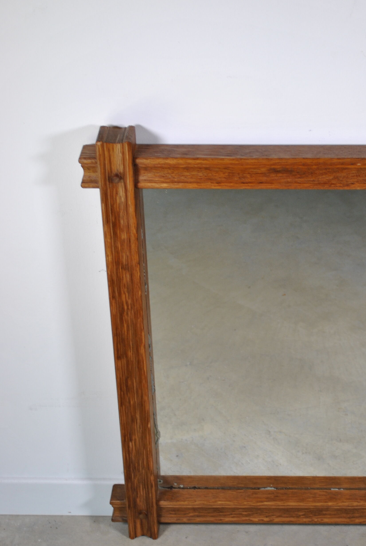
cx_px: 280
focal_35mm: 80
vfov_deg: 25.3
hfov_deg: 17.0
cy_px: 320
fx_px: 1216
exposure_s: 1/80
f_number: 5
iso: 200
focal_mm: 34
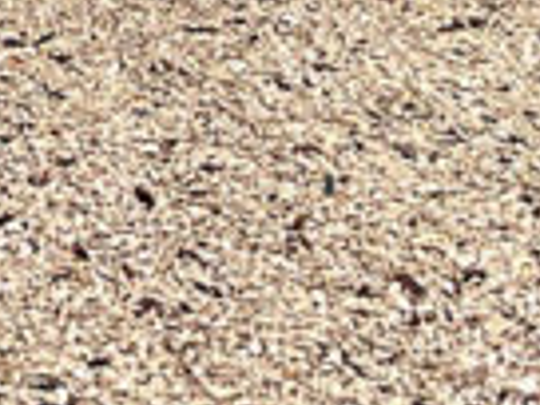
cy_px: -655
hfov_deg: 10.9
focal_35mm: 153
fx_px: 2387
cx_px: -754
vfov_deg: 8.6
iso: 64
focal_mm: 5.1
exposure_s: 1/100
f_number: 1.6
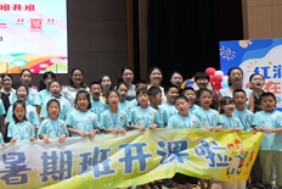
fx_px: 345
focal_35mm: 44
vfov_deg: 30.5
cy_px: 77
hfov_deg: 34.1
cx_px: -70
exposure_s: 1/80
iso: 1600
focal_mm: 17
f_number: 7.1
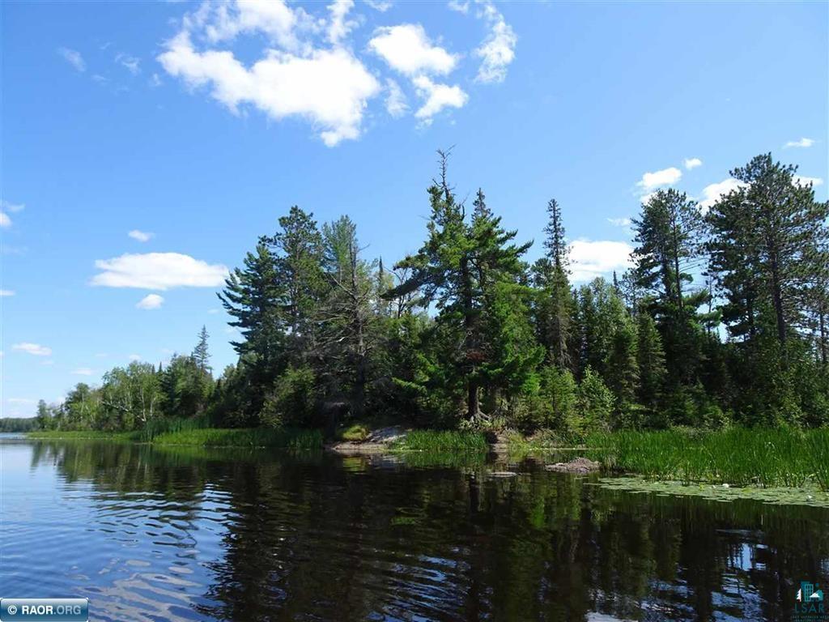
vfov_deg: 56.8
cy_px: 311
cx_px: 414
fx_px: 575
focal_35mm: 24
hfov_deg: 71.6
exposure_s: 1/500
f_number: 3.5
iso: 80
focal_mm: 4.1
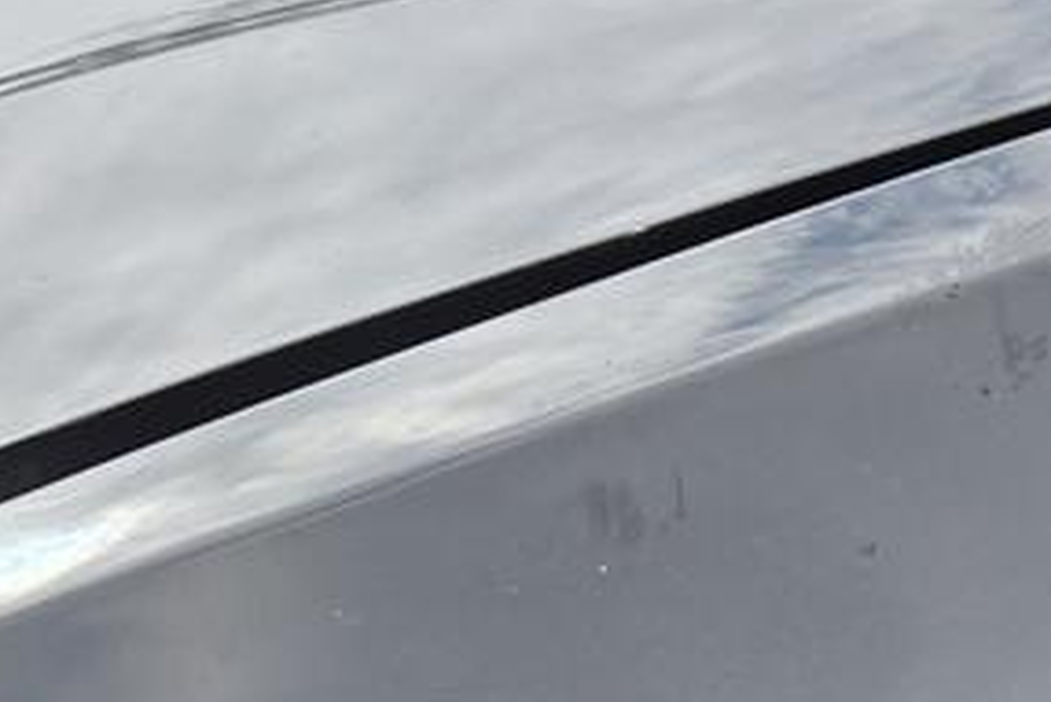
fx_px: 3125
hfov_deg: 18.1
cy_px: 1154
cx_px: 1283
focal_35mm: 107
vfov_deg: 12.0
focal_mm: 5.4
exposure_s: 1/852
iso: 25
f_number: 1.8
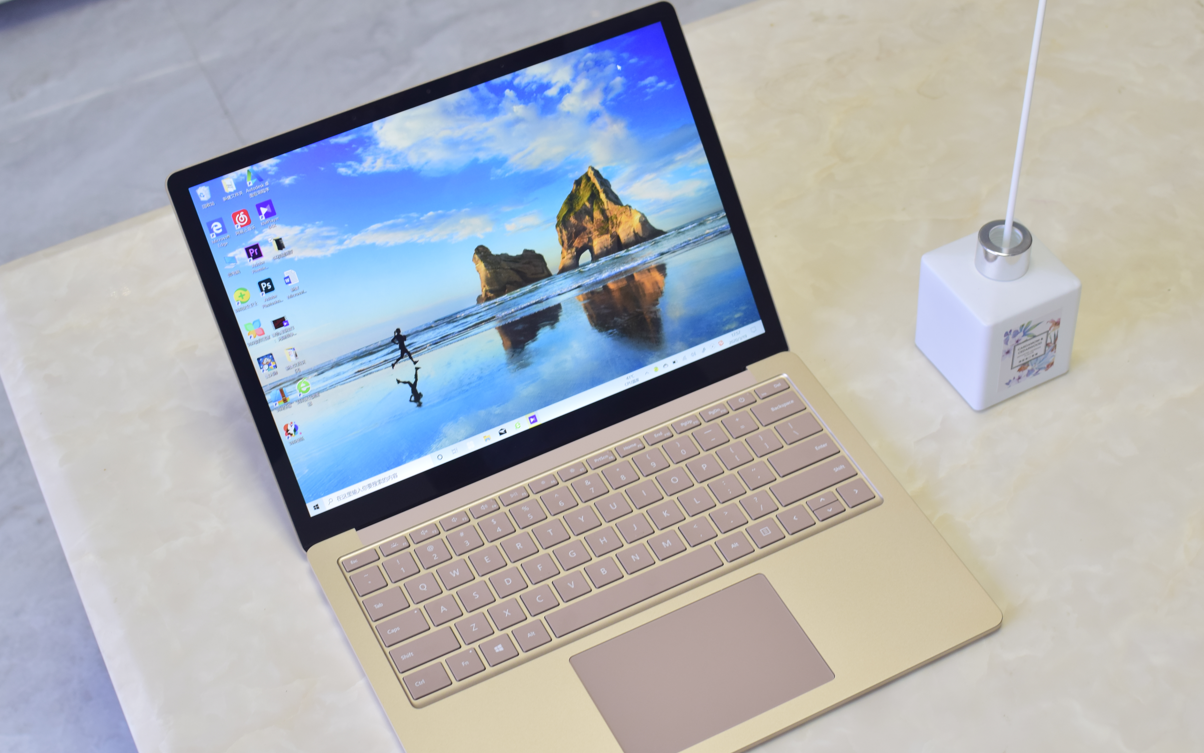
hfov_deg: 36.0
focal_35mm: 57
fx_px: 1855
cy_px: 366
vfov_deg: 22.9
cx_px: 583
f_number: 7.1
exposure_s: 1/50
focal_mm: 35
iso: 320
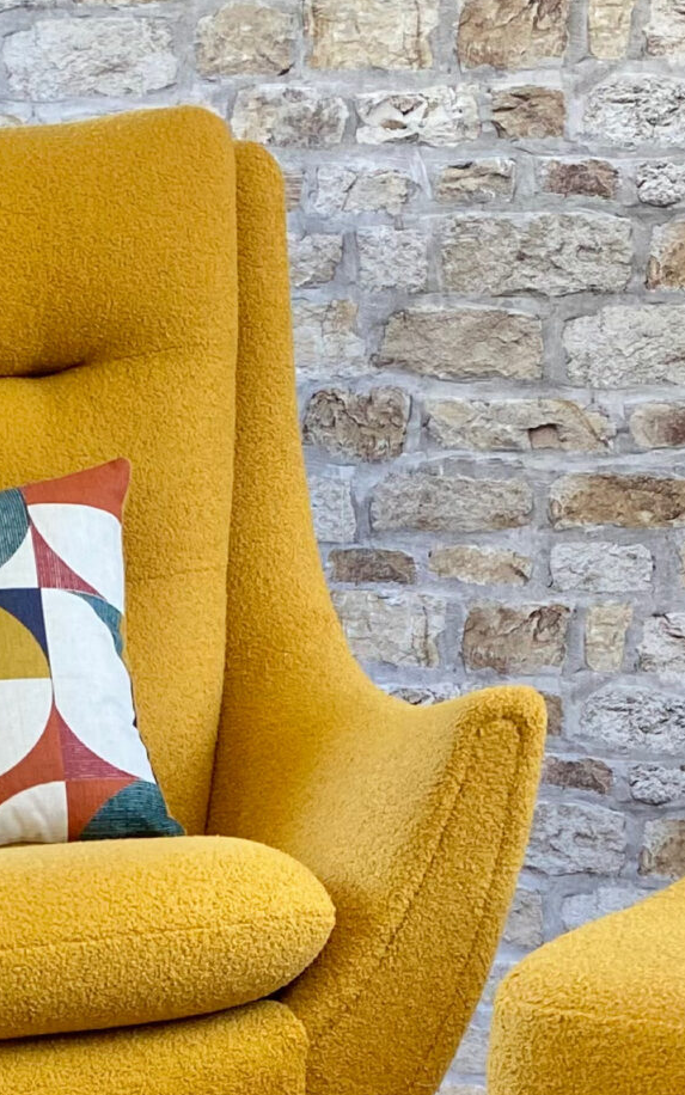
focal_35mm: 77
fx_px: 2299
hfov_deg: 16.9
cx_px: 320
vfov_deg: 25.7
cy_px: 1056
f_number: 1.8
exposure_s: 1/121
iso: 125
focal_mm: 4.25
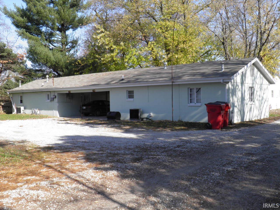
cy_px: 105
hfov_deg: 52.6
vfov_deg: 40.7
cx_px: 140
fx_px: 283
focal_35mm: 35
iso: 50
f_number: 5.5
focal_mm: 6.3
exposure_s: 1/125
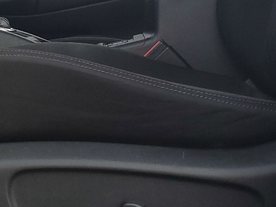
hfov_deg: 21.8
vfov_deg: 16.9
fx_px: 686
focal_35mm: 86
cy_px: 13
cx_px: -9
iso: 50
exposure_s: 1/1000
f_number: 1.5
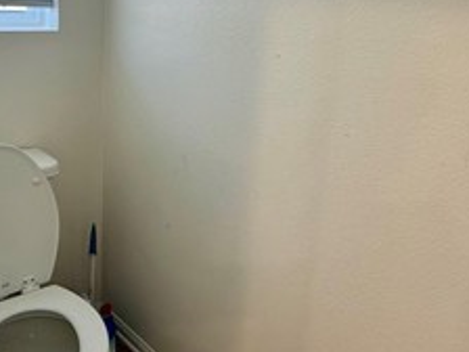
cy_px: 122
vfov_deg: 35.7
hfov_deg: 46.7
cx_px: 214
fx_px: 542
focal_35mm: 40
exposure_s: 1/120
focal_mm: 2.22
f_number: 2.2
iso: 125
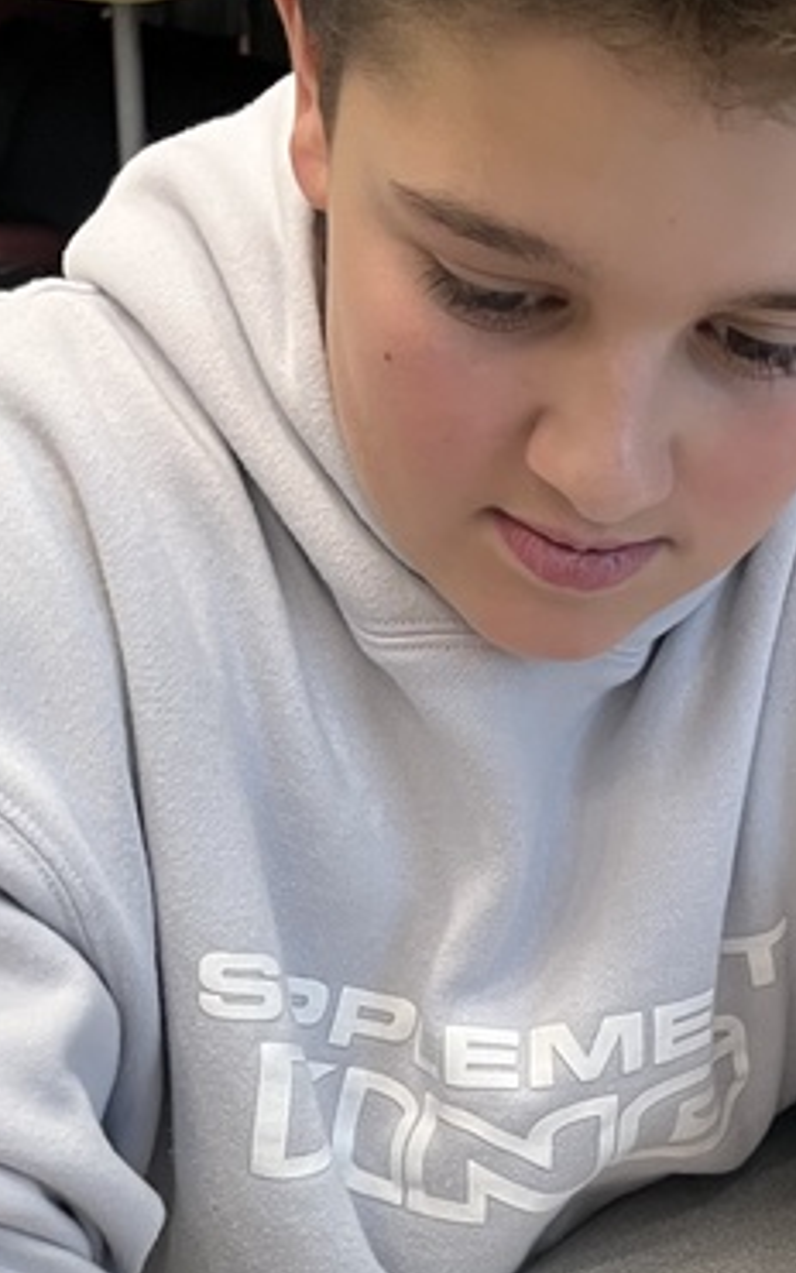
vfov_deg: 24.1
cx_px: 494
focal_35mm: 76
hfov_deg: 17.1
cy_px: 1623
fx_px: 2637
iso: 80
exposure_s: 1/60
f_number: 1.6
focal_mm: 5.1
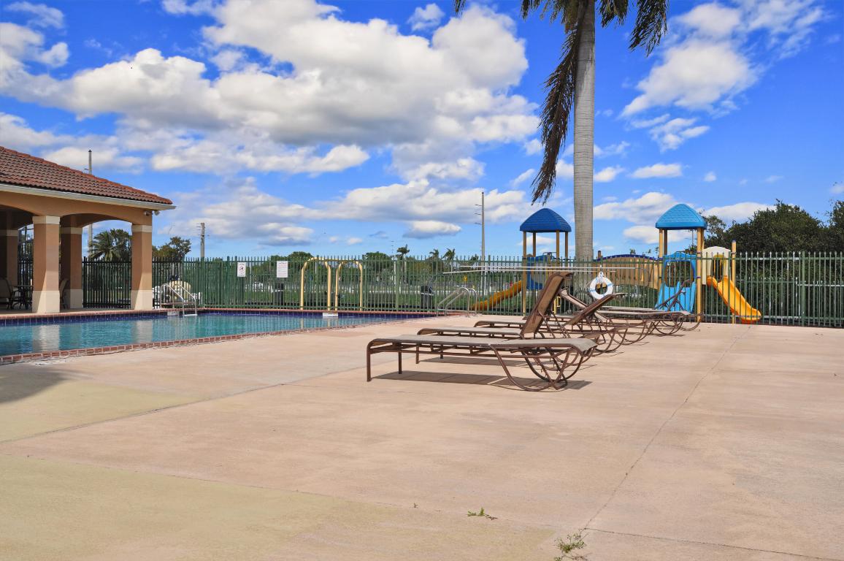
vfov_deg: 38.3
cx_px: 422
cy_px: 280
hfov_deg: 55.2
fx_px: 808
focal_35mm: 34
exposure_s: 1/500
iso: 200
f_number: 11
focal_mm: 23
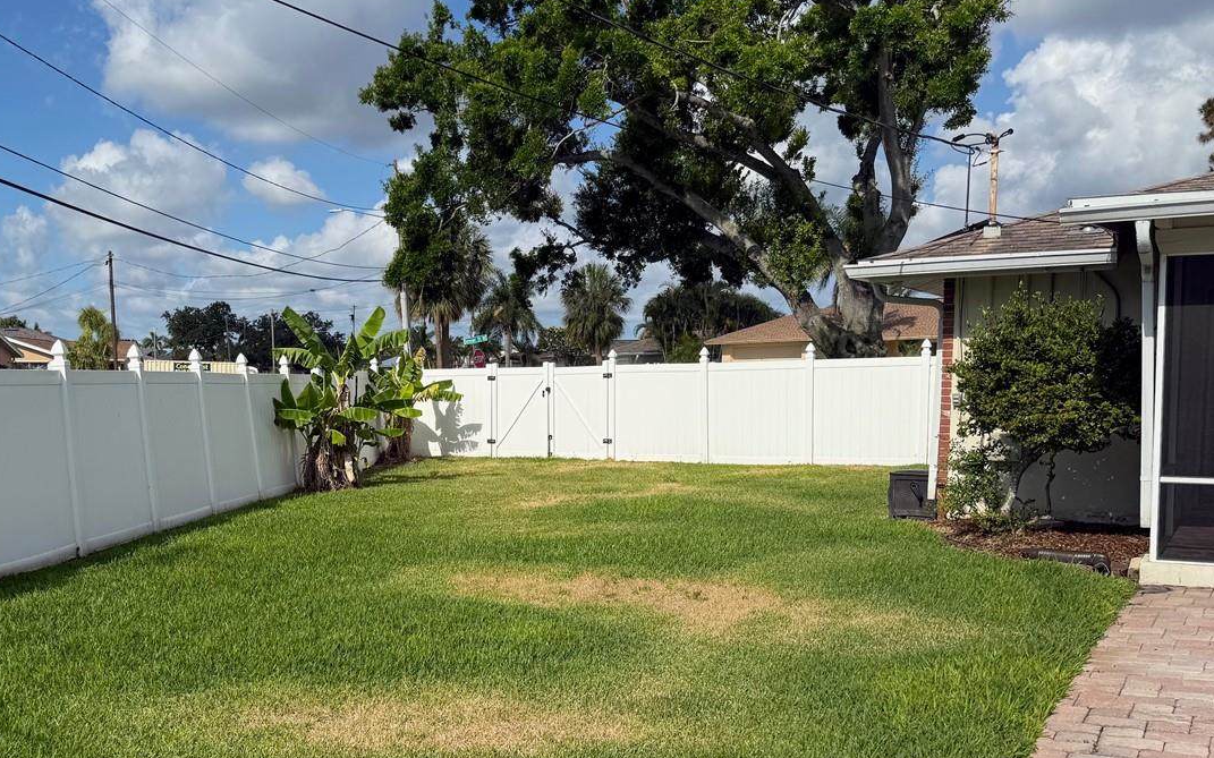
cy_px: 489
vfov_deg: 33.3
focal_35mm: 38
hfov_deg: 50.8
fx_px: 1257
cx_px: 421
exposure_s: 1/7353
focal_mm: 6.76
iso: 80
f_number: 1.78
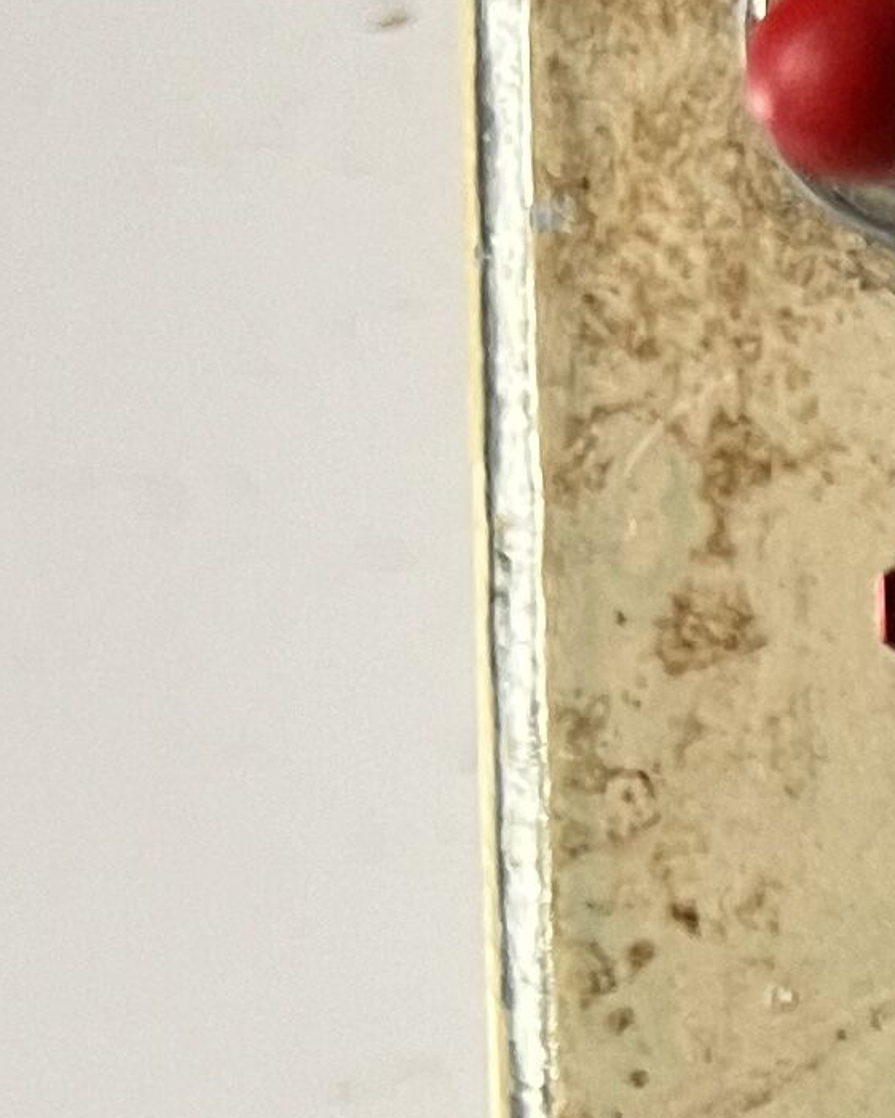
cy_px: 1279
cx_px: 2257
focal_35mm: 146
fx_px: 4833
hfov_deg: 9.3
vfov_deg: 12.9
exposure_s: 1/50
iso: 250
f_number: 1.5
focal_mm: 5.7
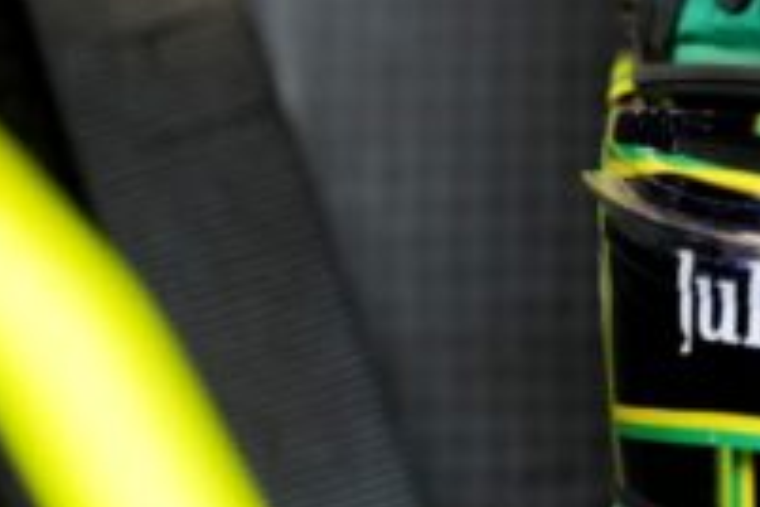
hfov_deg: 3.4
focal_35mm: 598
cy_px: 79
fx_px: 12623
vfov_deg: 2.3
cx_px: 458
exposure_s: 1/500
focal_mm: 200
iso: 1000
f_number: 2.8
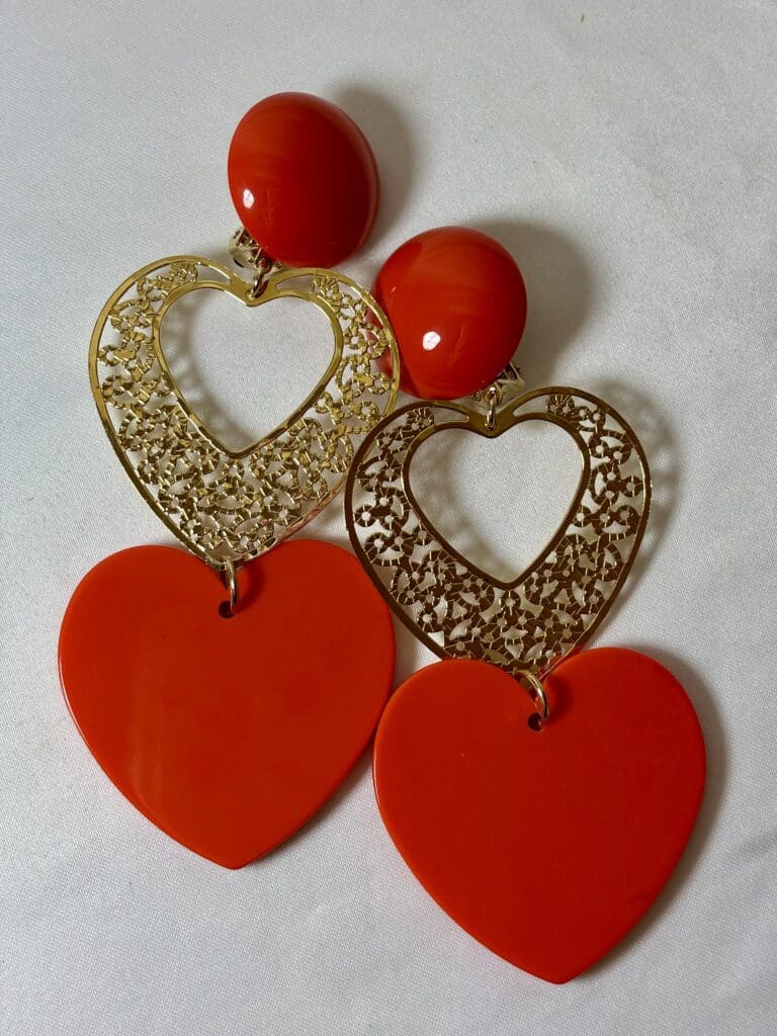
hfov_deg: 28.0
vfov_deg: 36.8
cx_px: 388
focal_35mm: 52
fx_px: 1556
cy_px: 518
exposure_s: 1/151
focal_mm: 5.96
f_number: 1.6
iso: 25
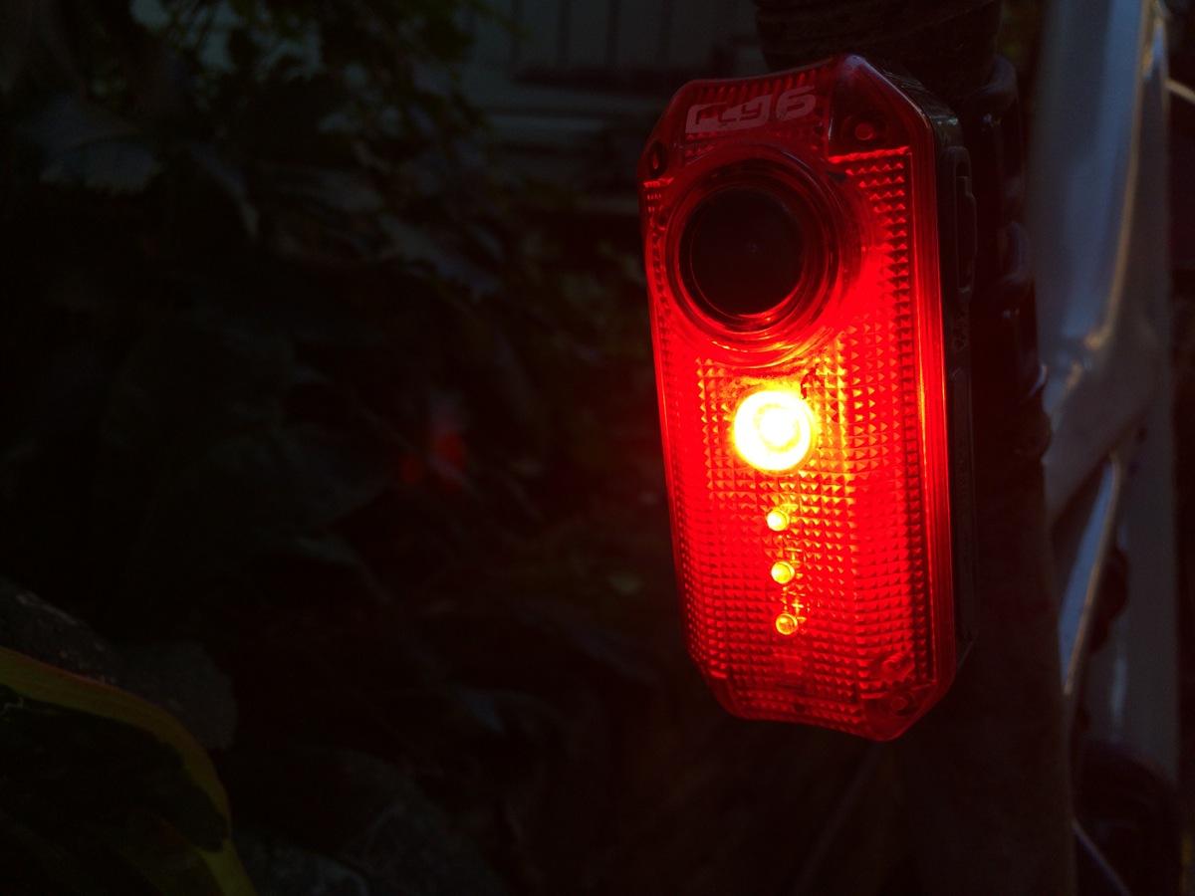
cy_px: 448
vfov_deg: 48.2
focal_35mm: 29
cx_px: 598
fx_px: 1001
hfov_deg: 61.7
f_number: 2.2
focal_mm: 4.15
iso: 32
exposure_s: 1/207
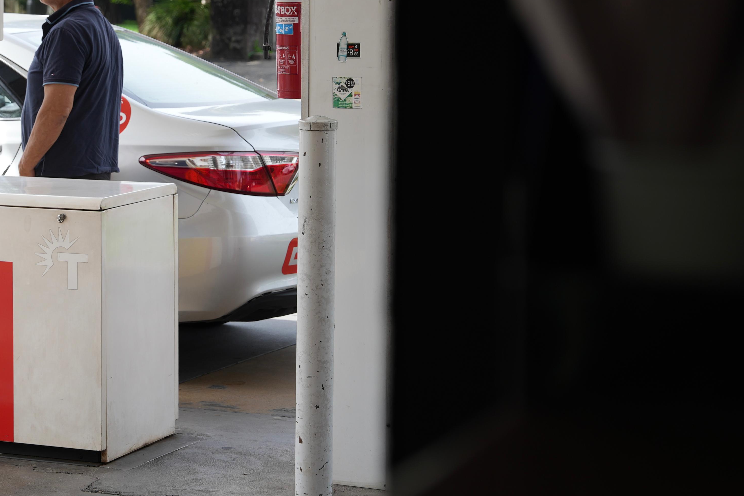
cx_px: 199
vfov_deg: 12.1
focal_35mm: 113
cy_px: 161
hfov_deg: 18.0
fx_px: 2335
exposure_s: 1/200
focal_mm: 66
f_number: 4.5
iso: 100
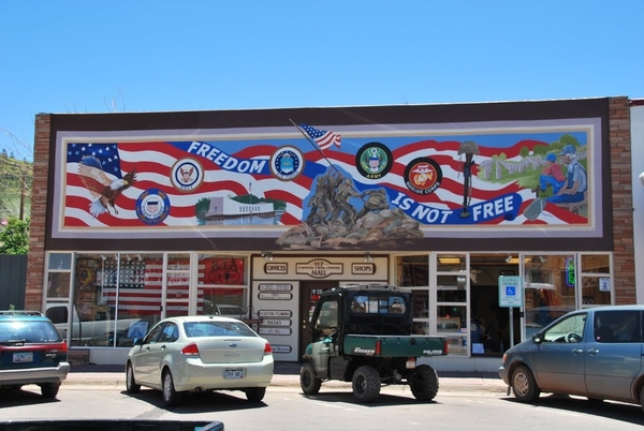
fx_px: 806
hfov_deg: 43.5
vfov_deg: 30.0
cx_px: 322
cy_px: 216
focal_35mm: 45
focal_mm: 30
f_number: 7.1
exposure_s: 1/200
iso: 100
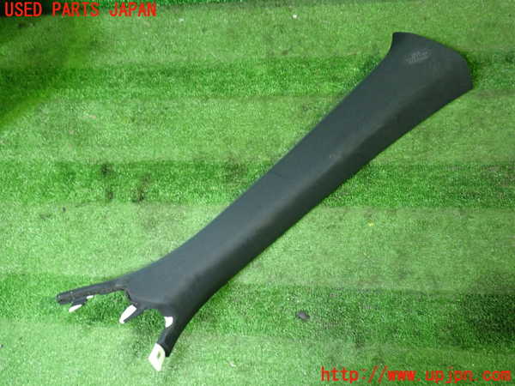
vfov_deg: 46.8
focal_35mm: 30
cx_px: 258
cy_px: 193
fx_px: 446
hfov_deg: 60.0
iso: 500
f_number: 2.3
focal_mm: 5.4
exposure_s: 1/30
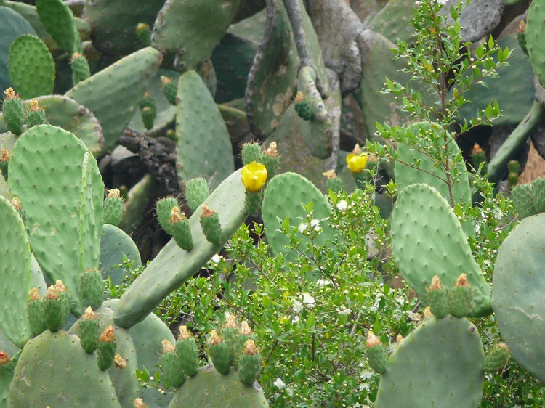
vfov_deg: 3.5
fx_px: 6610
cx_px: 272
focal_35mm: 420
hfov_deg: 4.7
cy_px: 204
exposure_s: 1/125
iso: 200
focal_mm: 88.8
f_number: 3.7
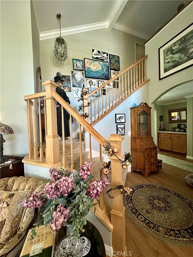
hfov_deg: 85.7
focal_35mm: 14
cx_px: 96
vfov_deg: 102.1
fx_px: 104
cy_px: 128
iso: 1000
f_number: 2.2
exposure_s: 1/60
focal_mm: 2.22
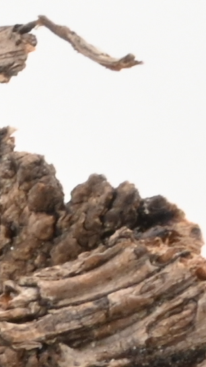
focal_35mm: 259
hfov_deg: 4.2
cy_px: 692
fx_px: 2519
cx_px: -743
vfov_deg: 8.0
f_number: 22
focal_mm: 21.5
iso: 640
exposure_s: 1/15
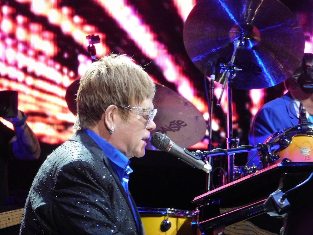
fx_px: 3979
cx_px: 156
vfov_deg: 3.4
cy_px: 118
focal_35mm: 440
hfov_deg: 4.5
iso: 800
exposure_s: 1/50
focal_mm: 78.1
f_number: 5.9
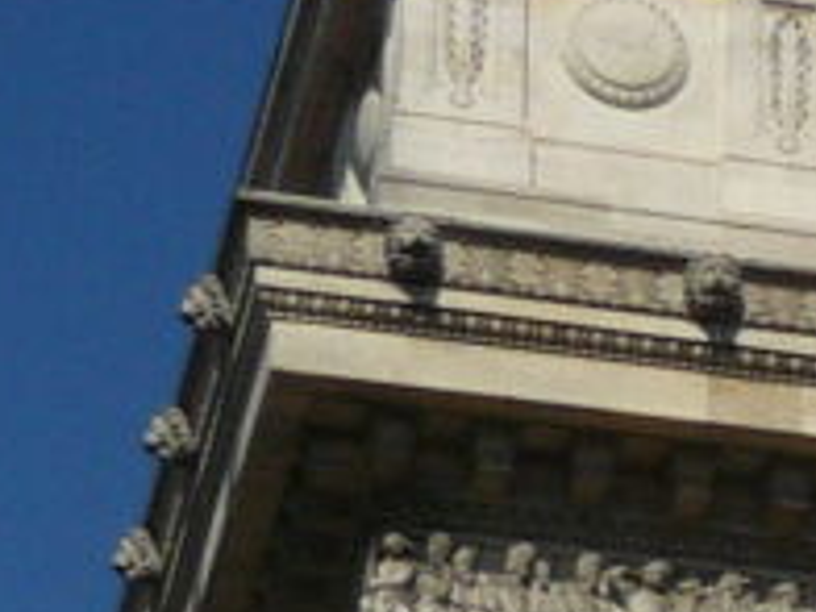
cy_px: 1719
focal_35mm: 264
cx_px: 2148
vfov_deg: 5.4
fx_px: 6223
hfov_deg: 7.0
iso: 100
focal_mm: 6
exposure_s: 1/400
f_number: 8
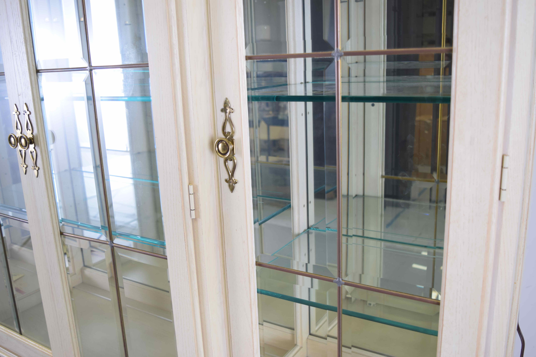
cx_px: 268
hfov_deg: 57.2
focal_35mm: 33
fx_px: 491
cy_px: 178
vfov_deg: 40.0
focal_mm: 22
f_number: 3.8
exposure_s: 1/15
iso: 100
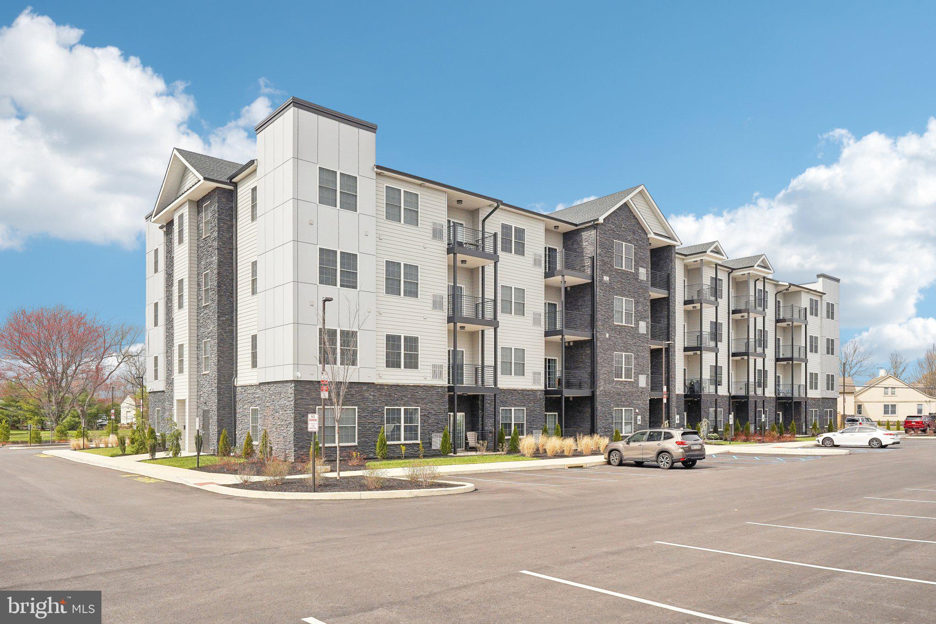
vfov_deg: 53.1
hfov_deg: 73.7
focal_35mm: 24
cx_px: 468
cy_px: 312
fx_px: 624
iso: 500
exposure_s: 1/2500
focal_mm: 24
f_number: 8
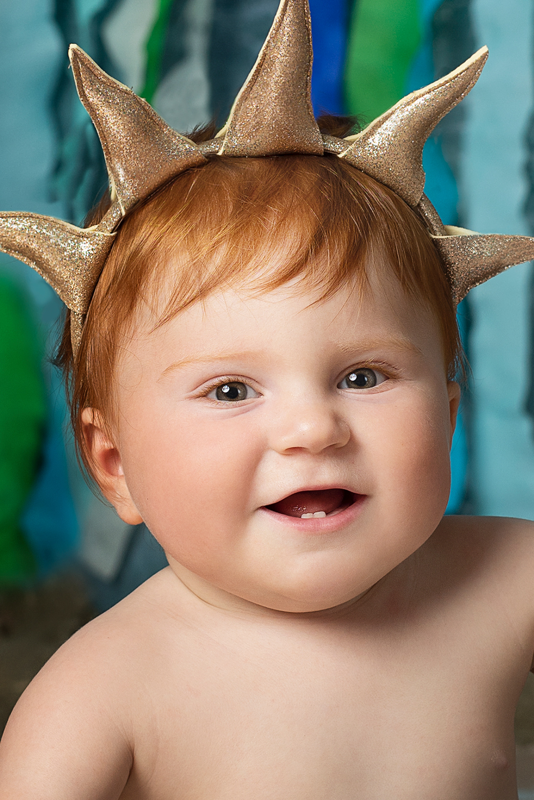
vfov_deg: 39.6
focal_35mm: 50
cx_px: 267
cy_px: 400
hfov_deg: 27.0
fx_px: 1112
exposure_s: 1/200
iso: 100
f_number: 4.5
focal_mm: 50
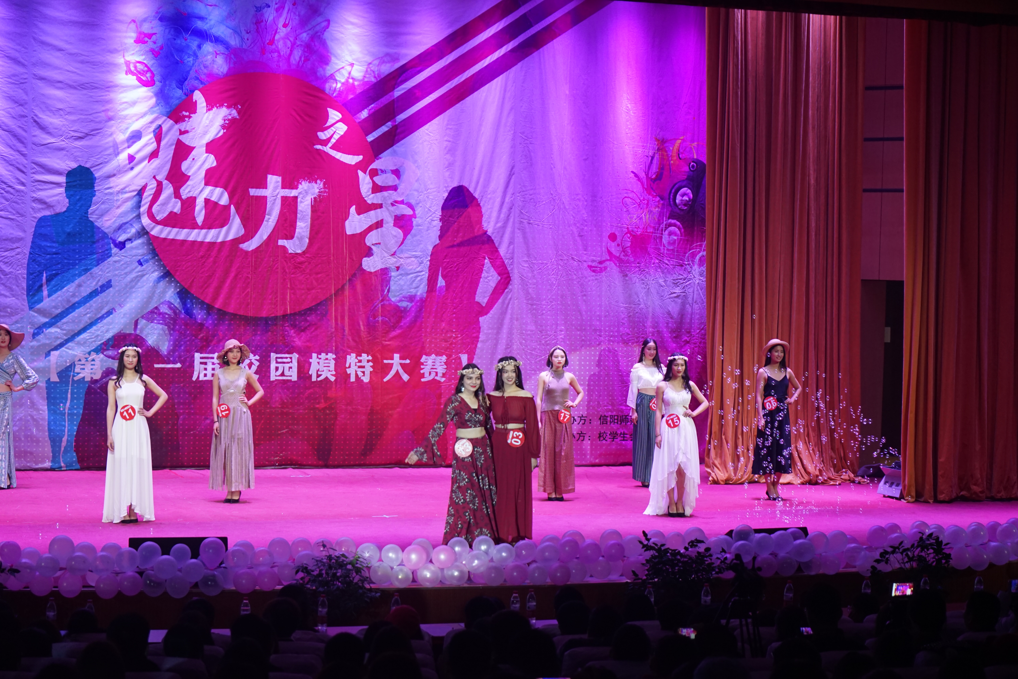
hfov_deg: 28.8
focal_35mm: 70
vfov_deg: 19.5
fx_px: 1979
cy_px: 340
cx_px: 509
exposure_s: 1/80
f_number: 5.6
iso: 1250
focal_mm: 70
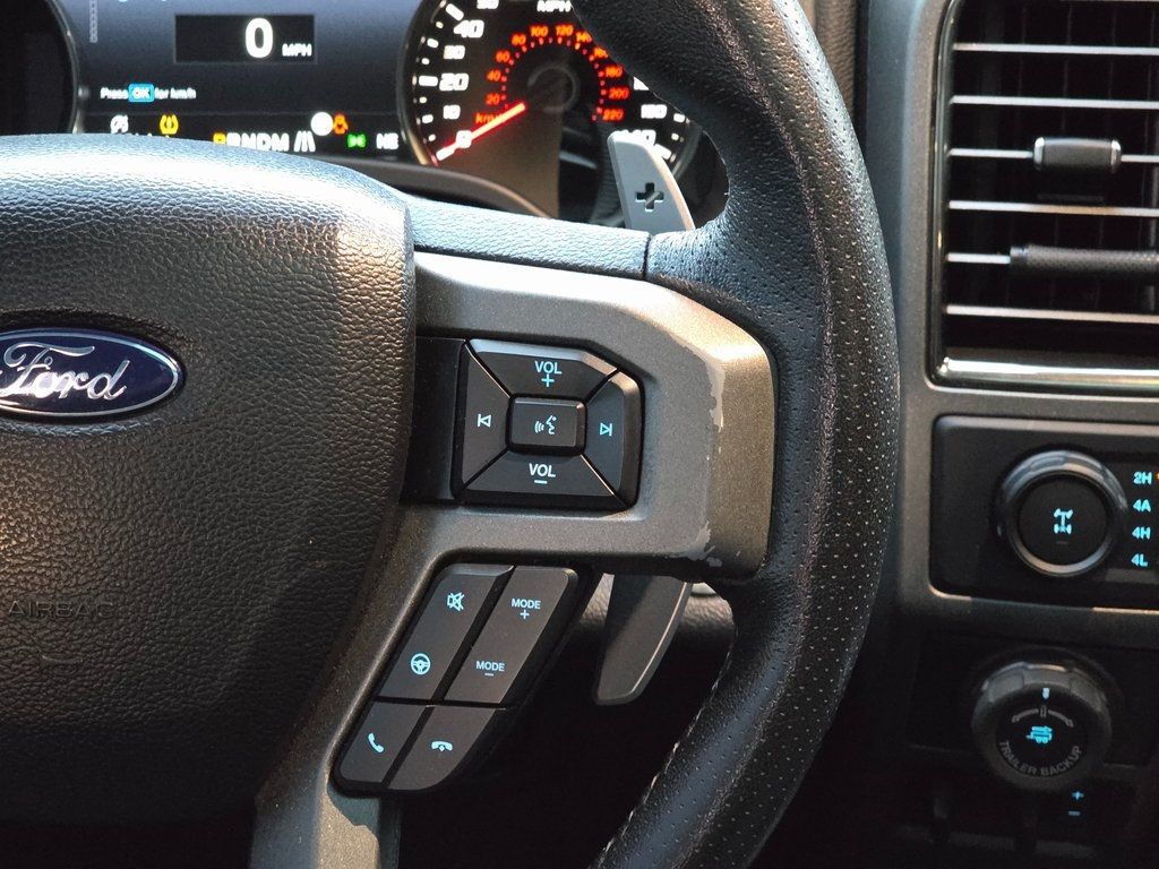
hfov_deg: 28.2
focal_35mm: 69
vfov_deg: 21.3
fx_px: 2310
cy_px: 434
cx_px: 580
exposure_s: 1/33
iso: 2000
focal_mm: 7.9
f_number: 2.4
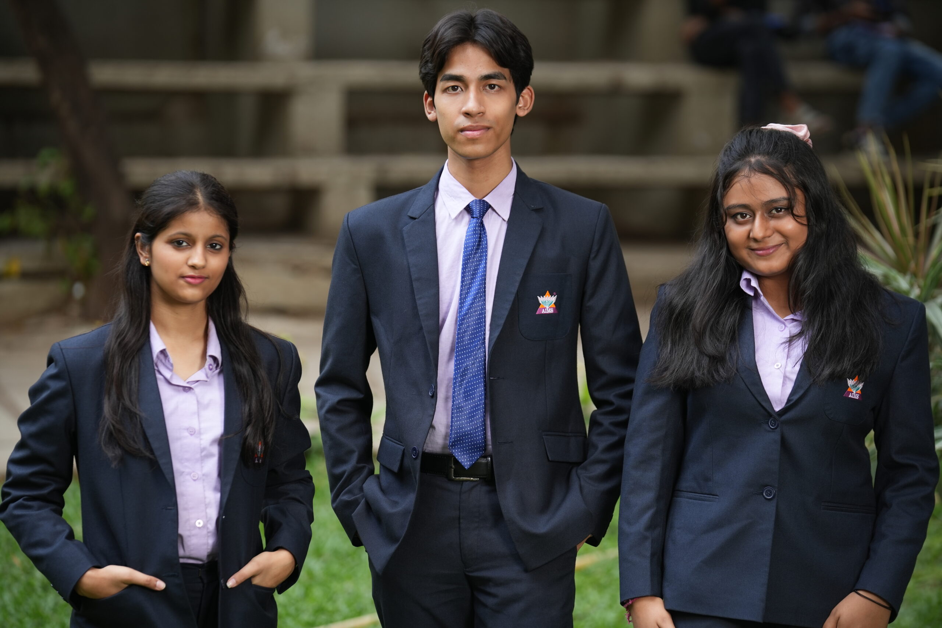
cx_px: 471
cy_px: 314
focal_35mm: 159
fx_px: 4160
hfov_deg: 12.9
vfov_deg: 8.6
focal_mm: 159
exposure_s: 1/250
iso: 250
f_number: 3.5
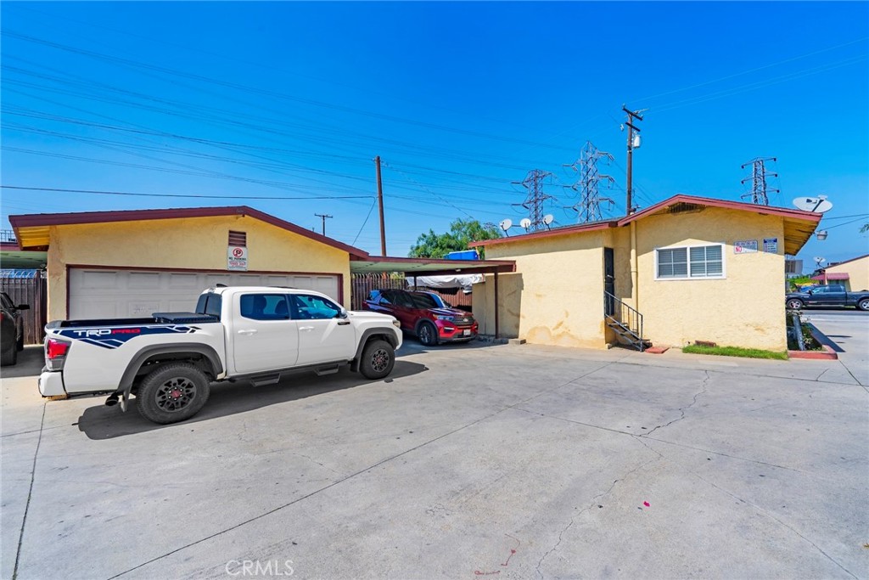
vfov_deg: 81.2
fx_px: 338
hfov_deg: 104.2
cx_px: 434
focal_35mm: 14
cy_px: 290
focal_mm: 14
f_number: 10
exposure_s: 1/250
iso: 100
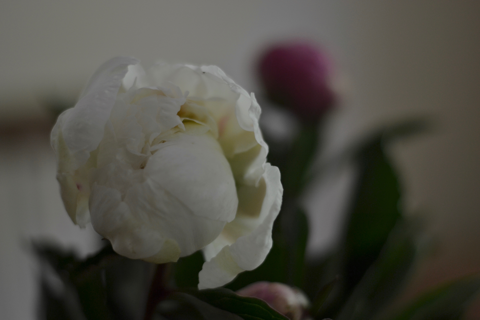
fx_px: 1000
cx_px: 240
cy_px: 160
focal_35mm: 75
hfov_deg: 27.0
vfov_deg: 18.2
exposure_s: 1/125
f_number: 1.8
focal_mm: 50
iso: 200
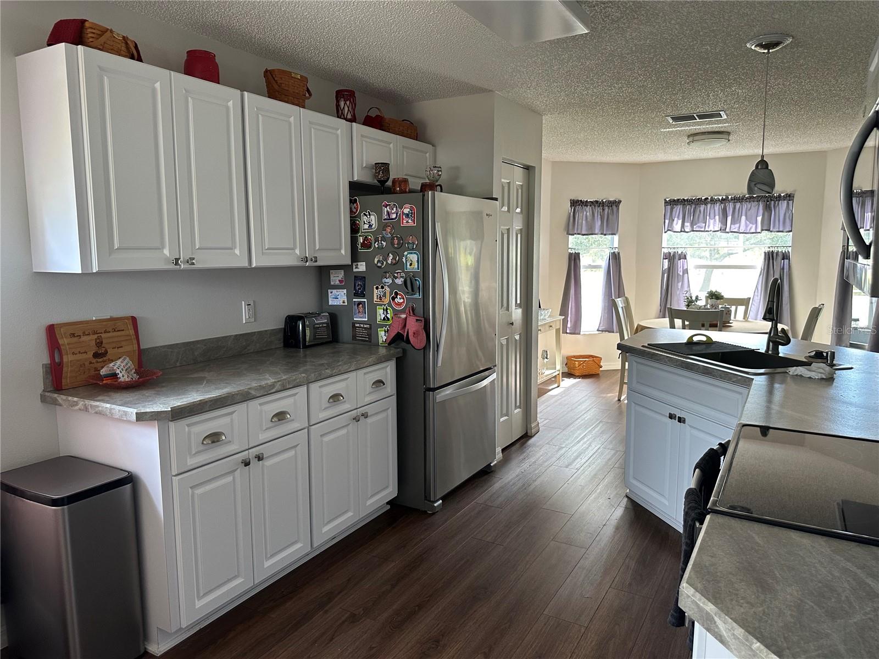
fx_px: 609
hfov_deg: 71.6
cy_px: 330
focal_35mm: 24
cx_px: 440
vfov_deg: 56.8
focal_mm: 6.86
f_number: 1.78
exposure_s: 1/121
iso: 200
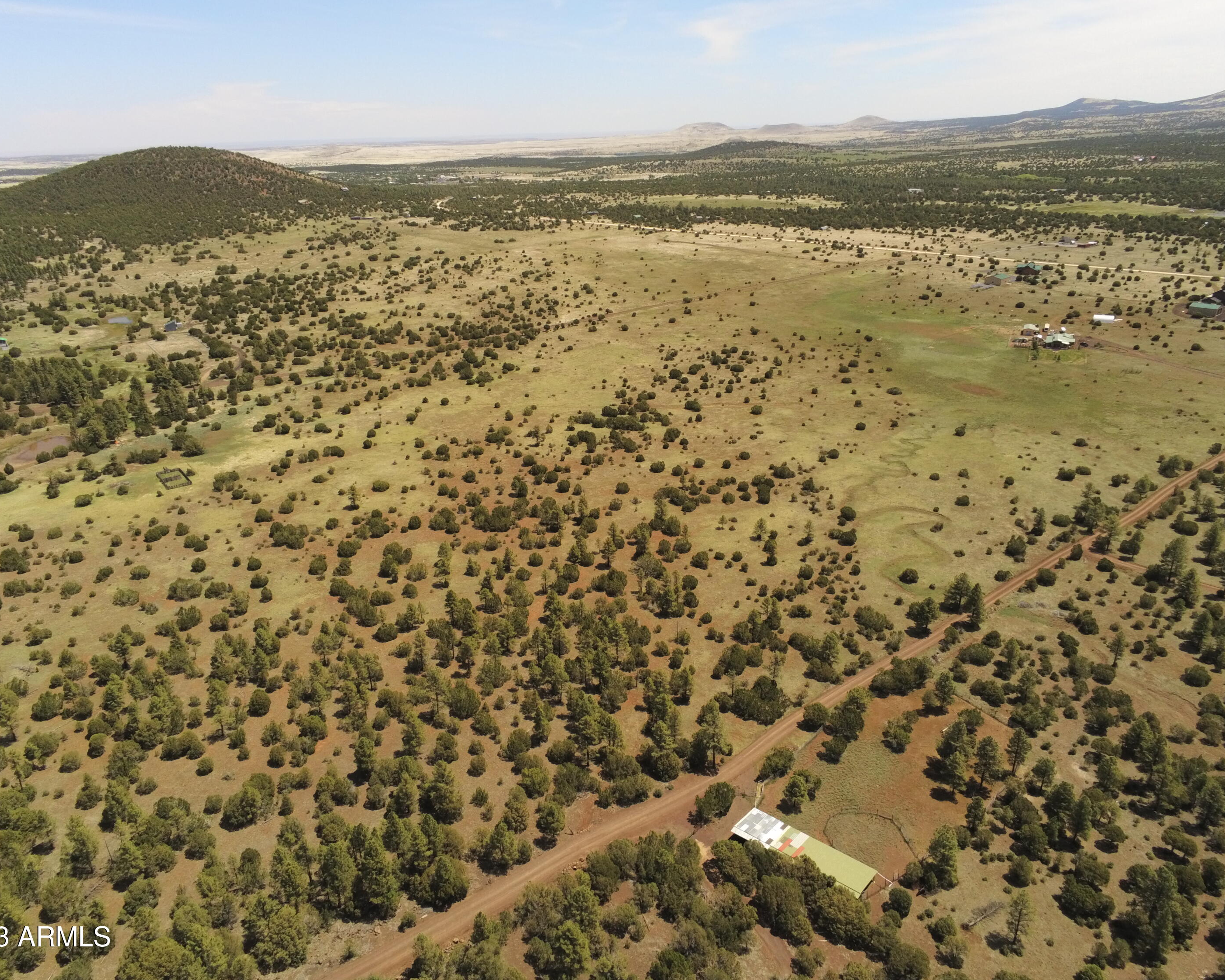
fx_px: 870
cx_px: 601
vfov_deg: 58.8
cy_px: 491
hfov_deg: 70.3
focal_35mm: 24
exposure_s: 1/1923
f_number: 2.4
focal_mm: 4
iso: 133
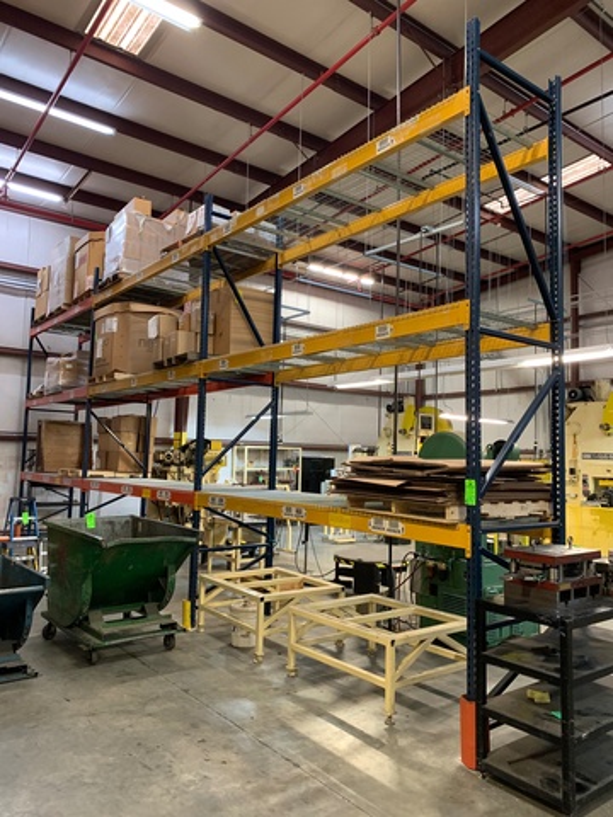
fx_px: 614
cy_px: 408
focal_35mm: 26
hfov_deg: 53.1
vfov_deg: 67.3
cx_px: 306
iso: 250
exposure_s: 1/40
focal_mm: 4.25
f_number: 1.8
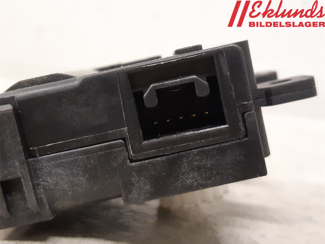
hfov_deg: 67.3
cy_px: 122
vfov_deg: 53.1
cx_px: 162
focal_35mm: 26
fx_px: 244
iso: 250
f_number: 1.7
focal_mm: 3.93
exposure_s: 1/25
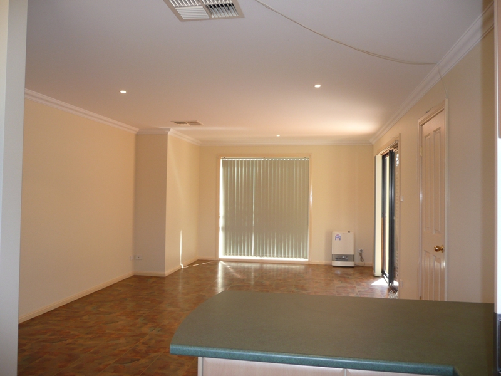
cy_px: 188
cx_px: 250
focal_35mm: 28
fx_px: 405
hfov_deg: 63.4
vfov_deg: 49.7
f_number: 3.3
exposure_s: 1/30
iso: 100
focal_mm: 4.6
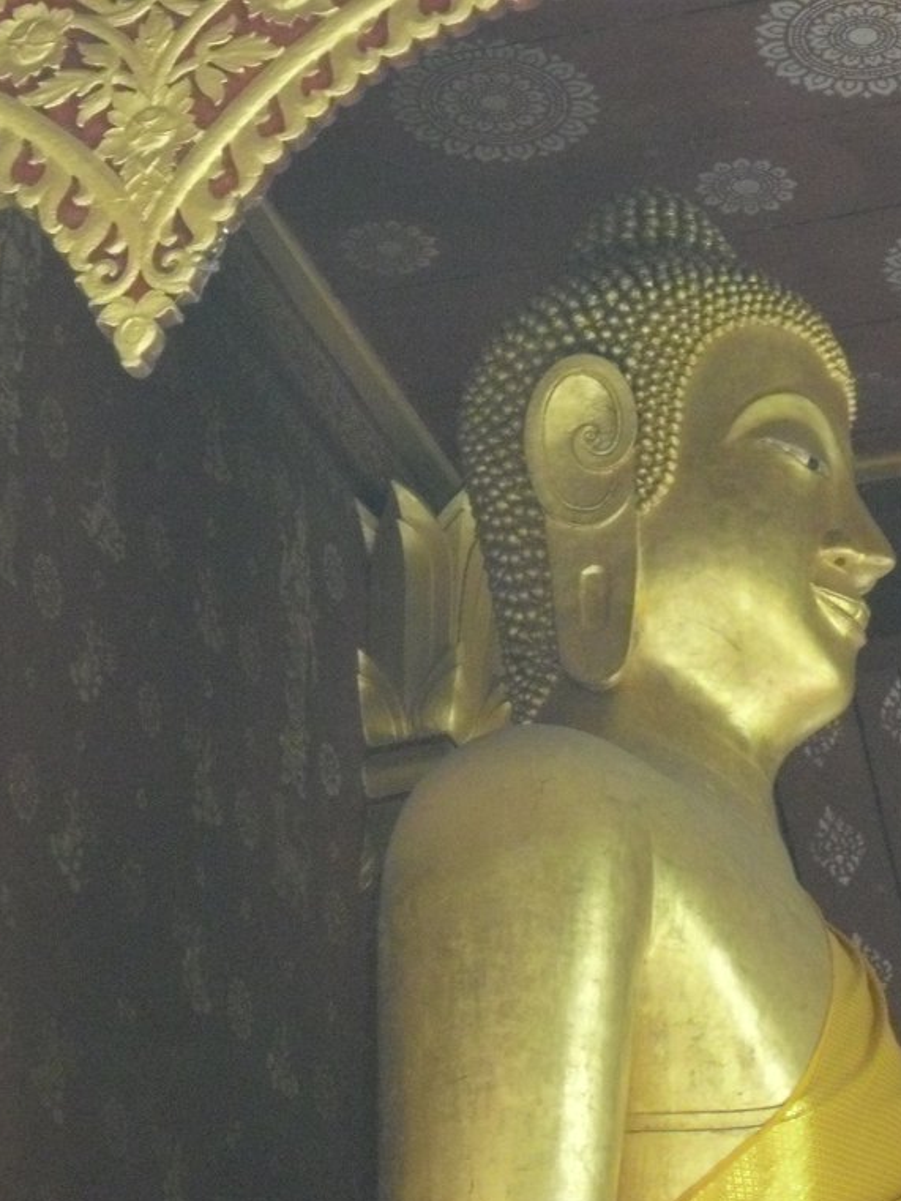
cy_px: 604
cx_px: 530
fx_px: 5274
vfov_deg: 13.0
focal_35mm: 152
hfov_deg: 9.8
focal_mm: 18.6
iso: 800
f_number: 5.2
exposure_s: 1/100
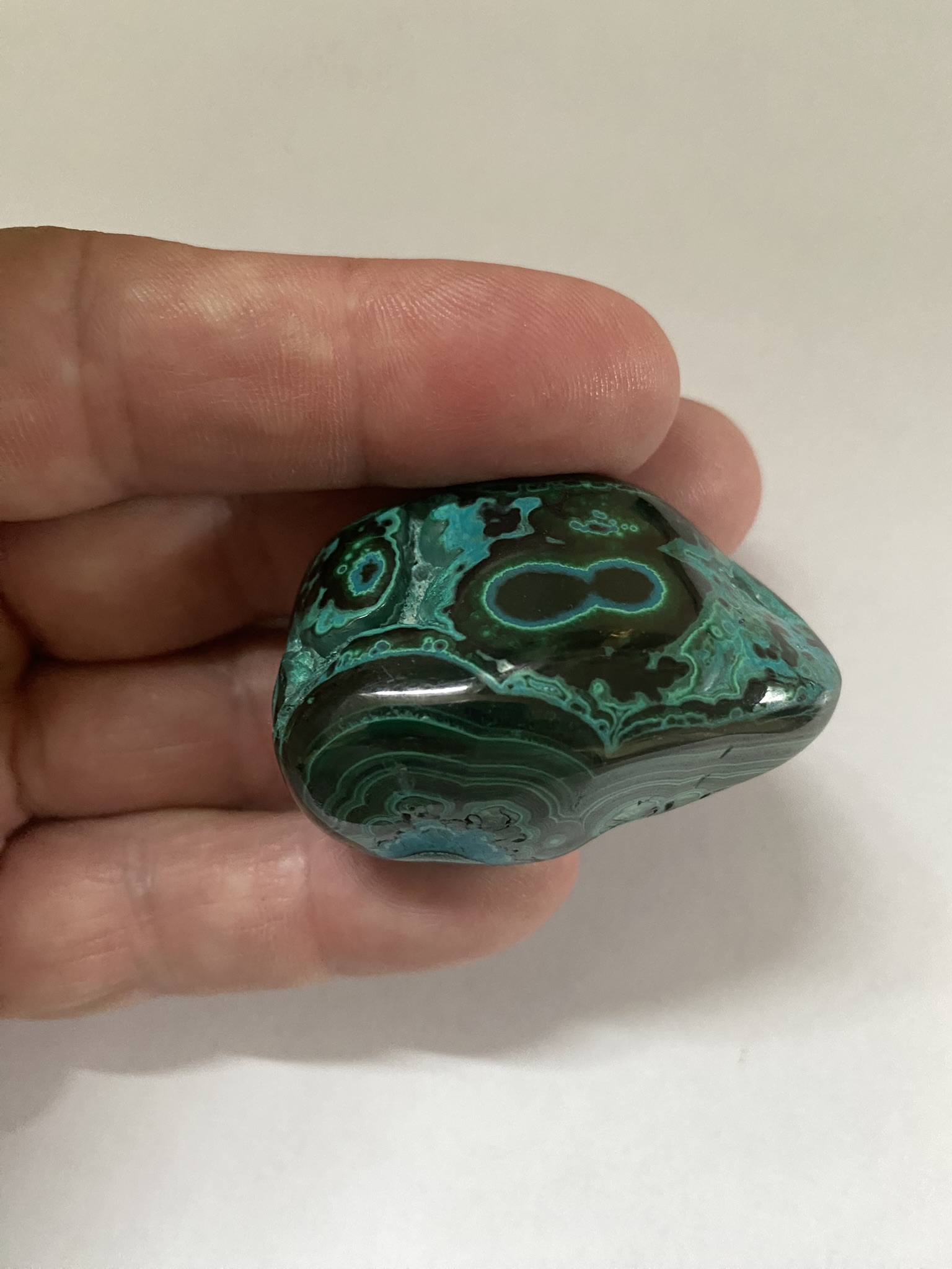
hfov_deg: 54.9
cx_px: 476
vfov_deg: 69.4
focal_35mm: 25
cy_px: 634
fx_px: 917
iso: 400
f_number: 1.8
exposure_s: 1/60
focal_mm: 4.25
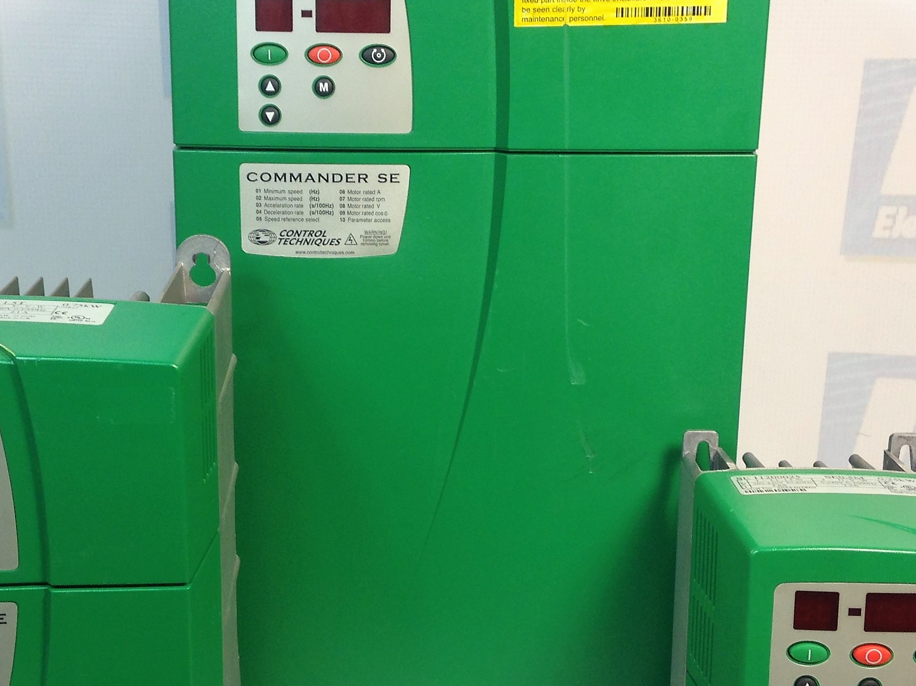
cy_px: 403
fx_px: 1746
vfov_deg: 22.2
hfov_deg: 29.4
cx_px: 407
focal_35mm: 66
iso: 50
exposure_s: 1/60
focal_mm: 4.12
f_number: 2.4
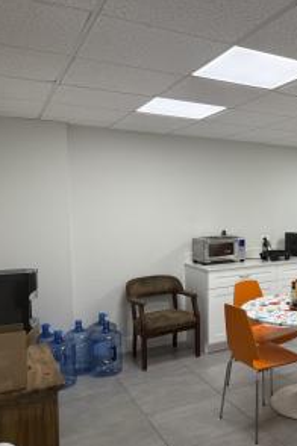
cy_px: 223
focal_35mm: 34
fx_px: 421
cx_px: 295
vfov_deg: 55.8
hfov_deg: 35.3
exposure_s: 1/232
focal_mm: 6.76
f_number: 1.78
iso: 160
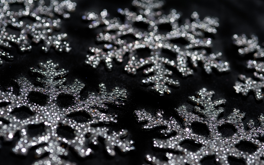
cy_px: 85
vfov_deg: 12.1
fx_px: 777
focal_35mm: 108
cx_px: 133
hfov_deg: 19.3
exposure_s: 1
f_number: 5.6
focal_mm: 105
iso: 200
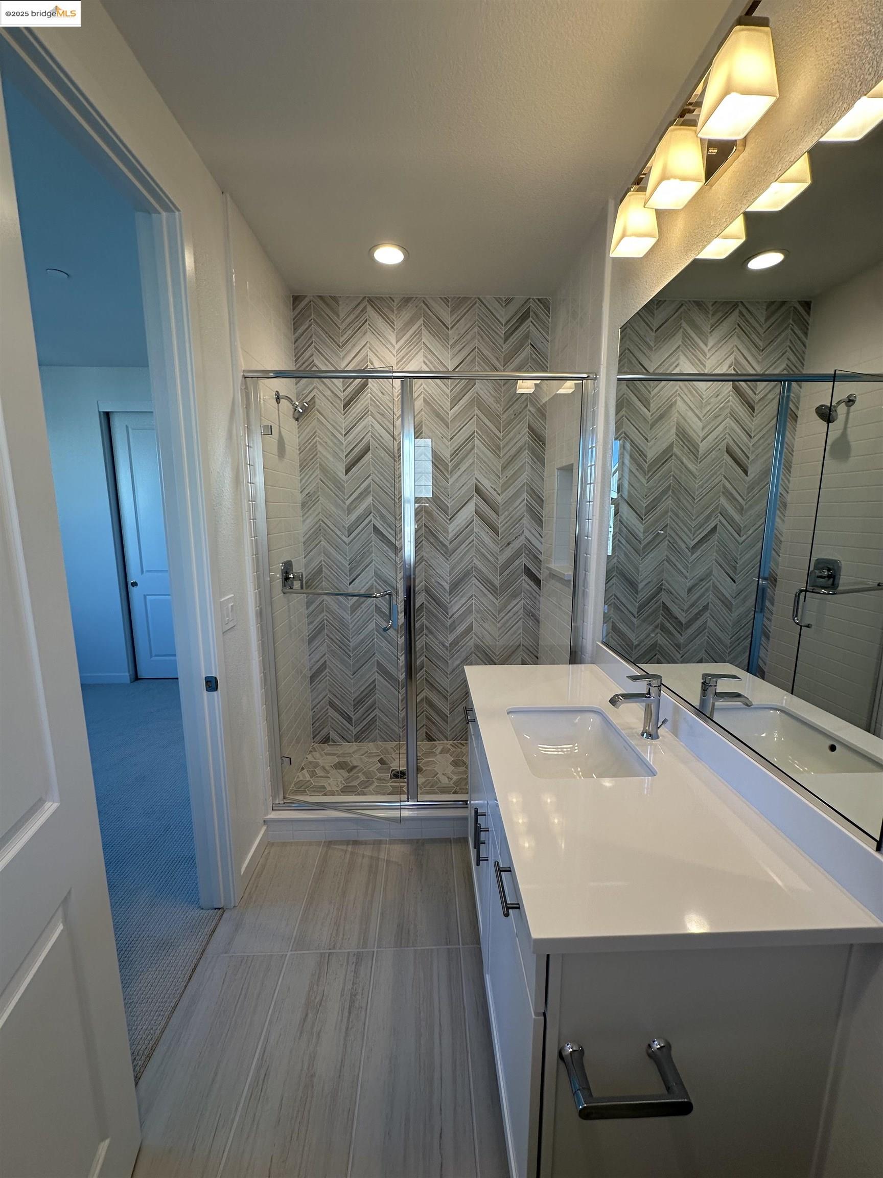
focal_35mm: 14
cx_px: 442
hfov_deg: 85.7
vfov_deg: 102.1
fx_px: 476
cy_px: 589
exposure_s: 1/120
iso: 50
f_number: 2.2
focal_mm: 2.22
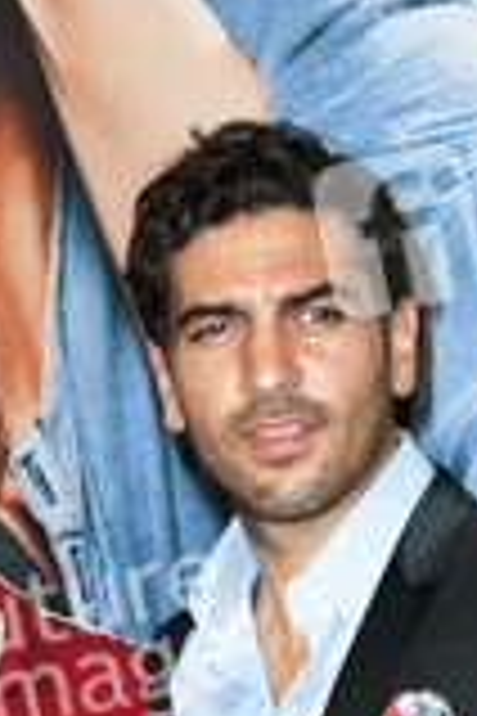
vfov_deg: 10.1
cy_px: 887
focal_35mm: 201
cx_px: 137
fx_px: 3995
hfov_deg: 6.8
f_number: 5.6
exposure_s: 1/250
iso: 800
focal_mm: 80
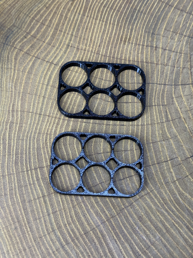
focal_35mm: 48
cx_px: 96
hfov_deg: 30.3
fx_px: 357
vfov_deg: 39.7
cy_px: 129
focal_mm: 6.76
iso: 64
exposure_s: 1/206
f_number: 1.78
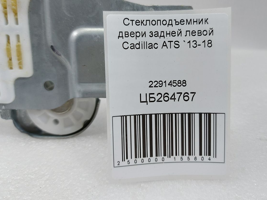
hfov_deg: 59.8
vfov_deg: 46.5
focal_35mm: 30
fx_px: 231
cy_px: 79
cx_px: 150
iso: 80
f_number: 1.8
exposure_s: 1/50
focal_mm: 5.23
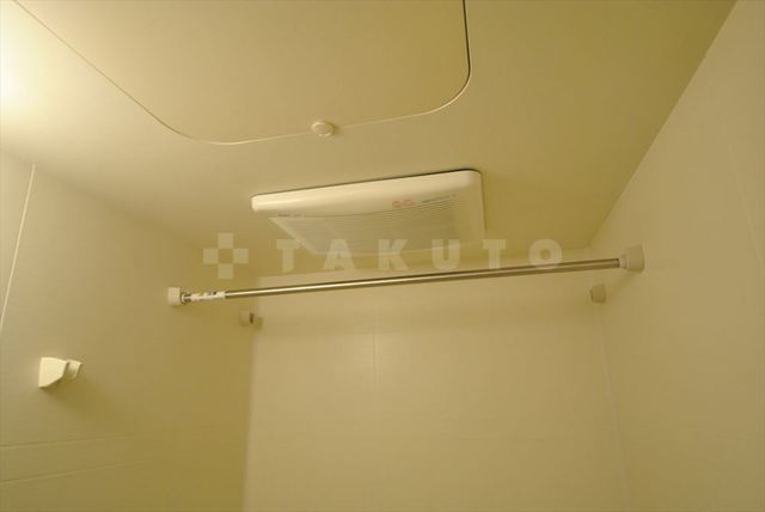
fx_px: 447
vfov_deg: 59.6
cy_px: 256
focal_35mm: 21
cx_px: 382
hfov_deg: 81.2
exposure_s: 1/30
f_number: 5.3
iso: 800
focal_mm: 14
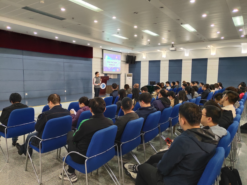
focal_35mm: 29
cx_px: 124
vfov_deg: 48.2
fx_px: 207
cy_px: 92
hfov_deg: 61.7
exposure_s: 1/25
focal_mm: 4.27
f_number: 1.8
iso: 360
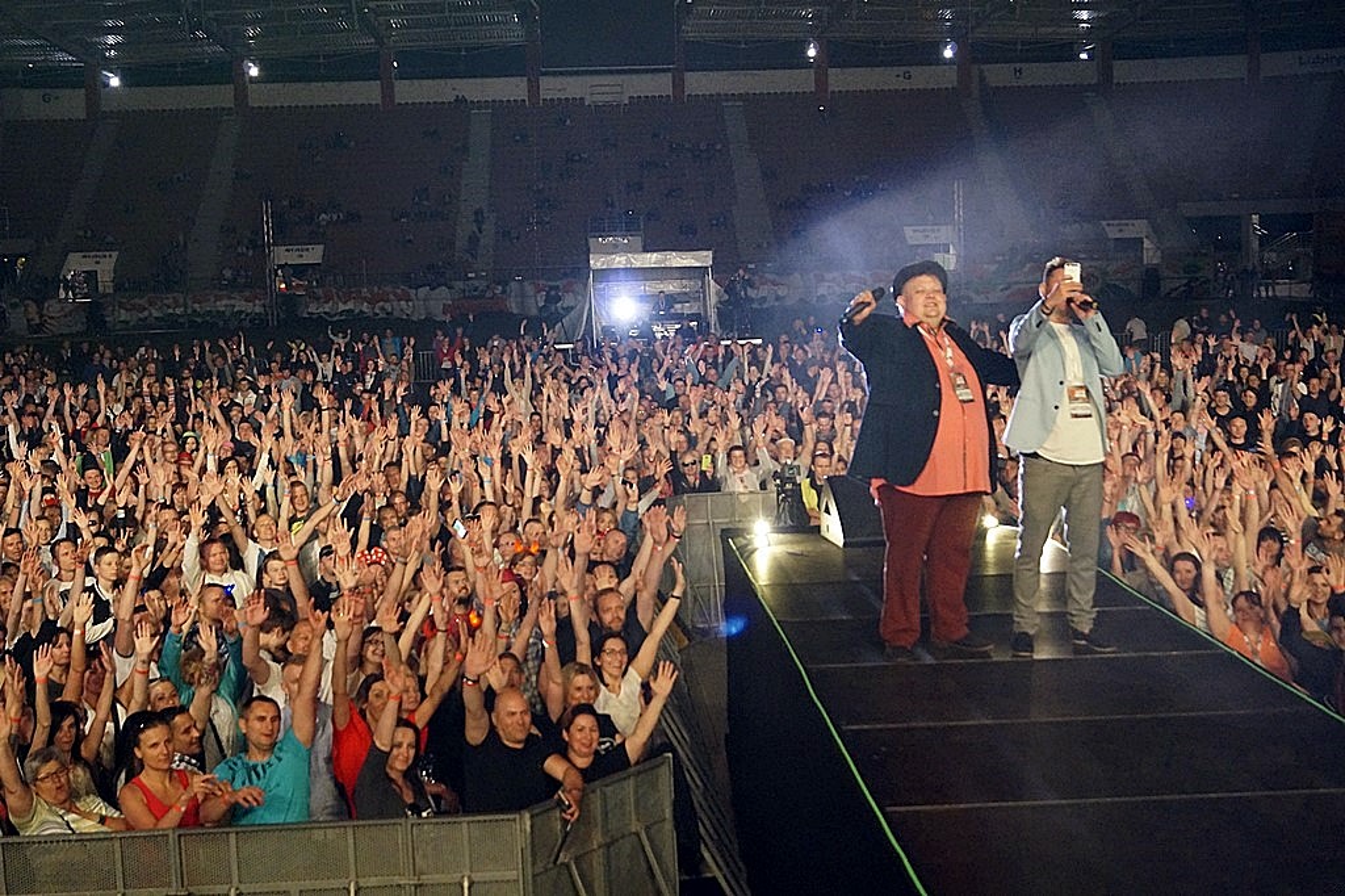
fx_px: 1681
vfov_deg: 29.8
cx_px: 672
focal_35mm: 45
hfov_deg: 43.6
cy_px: 448
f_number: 4.5
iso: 3200
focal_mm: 30
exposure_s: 1/125
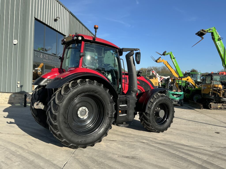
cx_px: 113
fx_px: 183
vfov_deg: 49.7
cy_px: 84
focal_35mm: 28
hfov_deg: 63.4
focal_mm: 3
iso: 25
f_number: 1.8
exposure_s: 1/1377
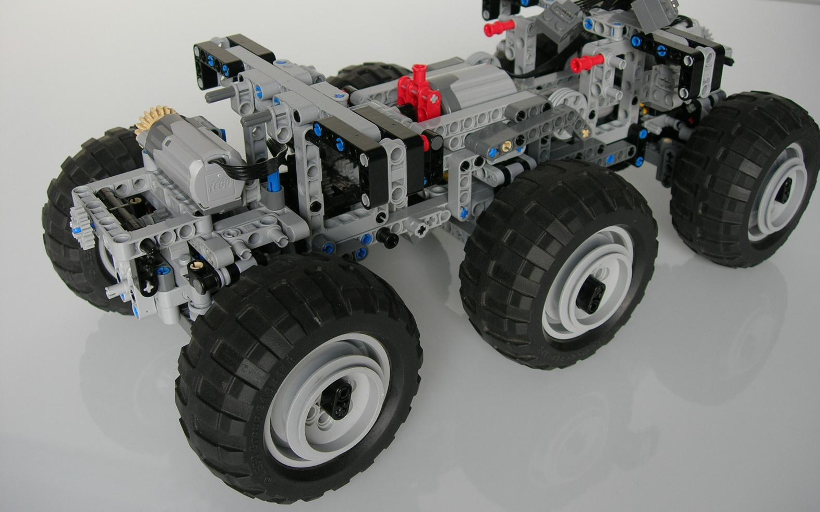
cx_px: 417
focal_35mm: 41
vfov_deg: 31.2
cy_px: 207
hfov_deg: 48.2
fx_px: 916
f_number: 2.8
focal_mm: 7.8
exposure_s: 1/15.1
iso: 64
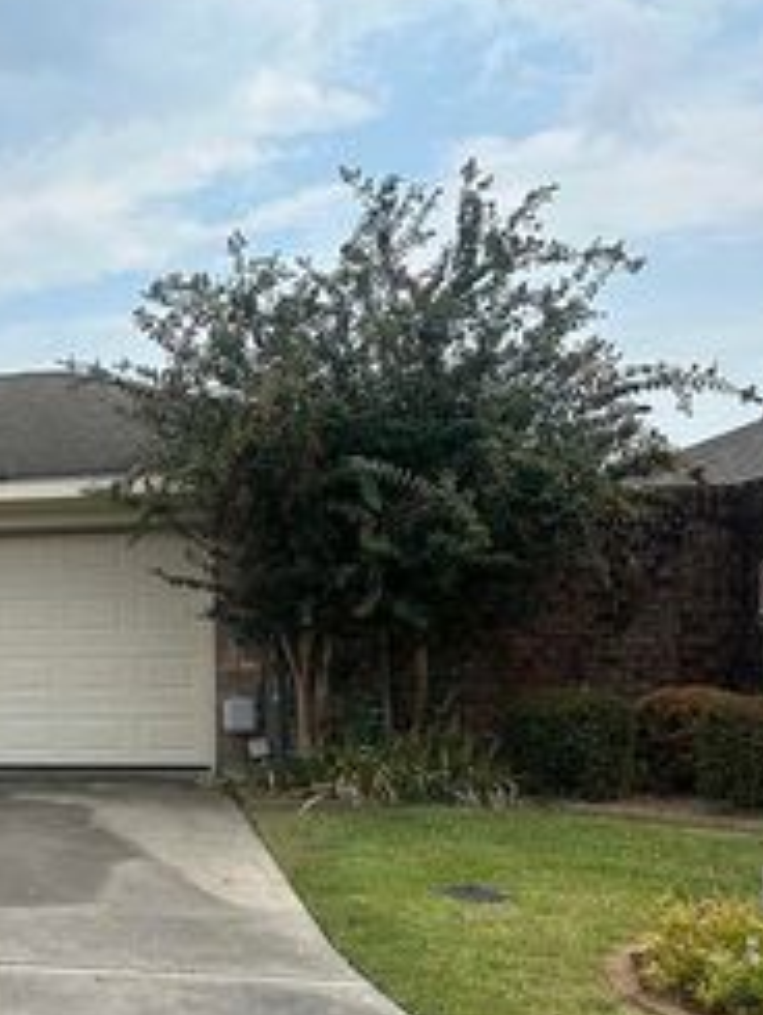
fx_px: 1439
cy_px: 648
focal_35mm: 49
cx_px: -195
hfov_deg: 25.9
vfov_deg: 38.6
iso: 80
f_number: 1.78
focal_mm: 6.86
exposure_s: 1/5000
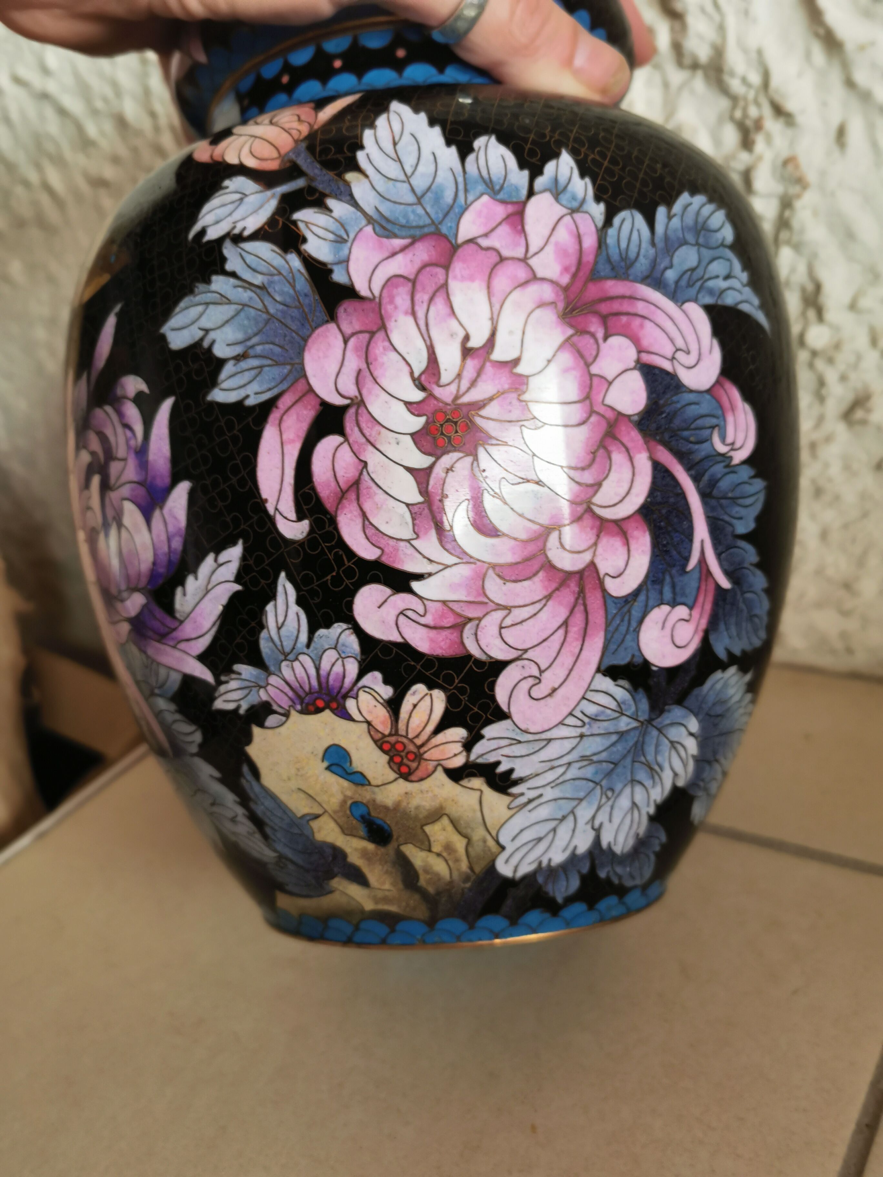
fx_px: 1054
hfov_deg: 45.4
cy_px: 588
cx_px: 442
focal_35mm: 31
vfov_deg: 58.4
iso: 100
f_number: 1.6
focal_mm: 5.56
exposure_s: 1/100
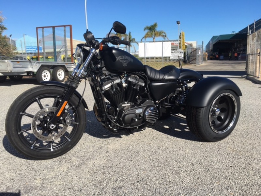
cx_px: 130
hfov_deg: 61.7
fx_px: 219
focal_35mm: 29
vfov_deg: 48.2
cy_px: 98
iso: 25
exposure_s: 1/1304
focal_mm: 4.15
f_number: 2.2
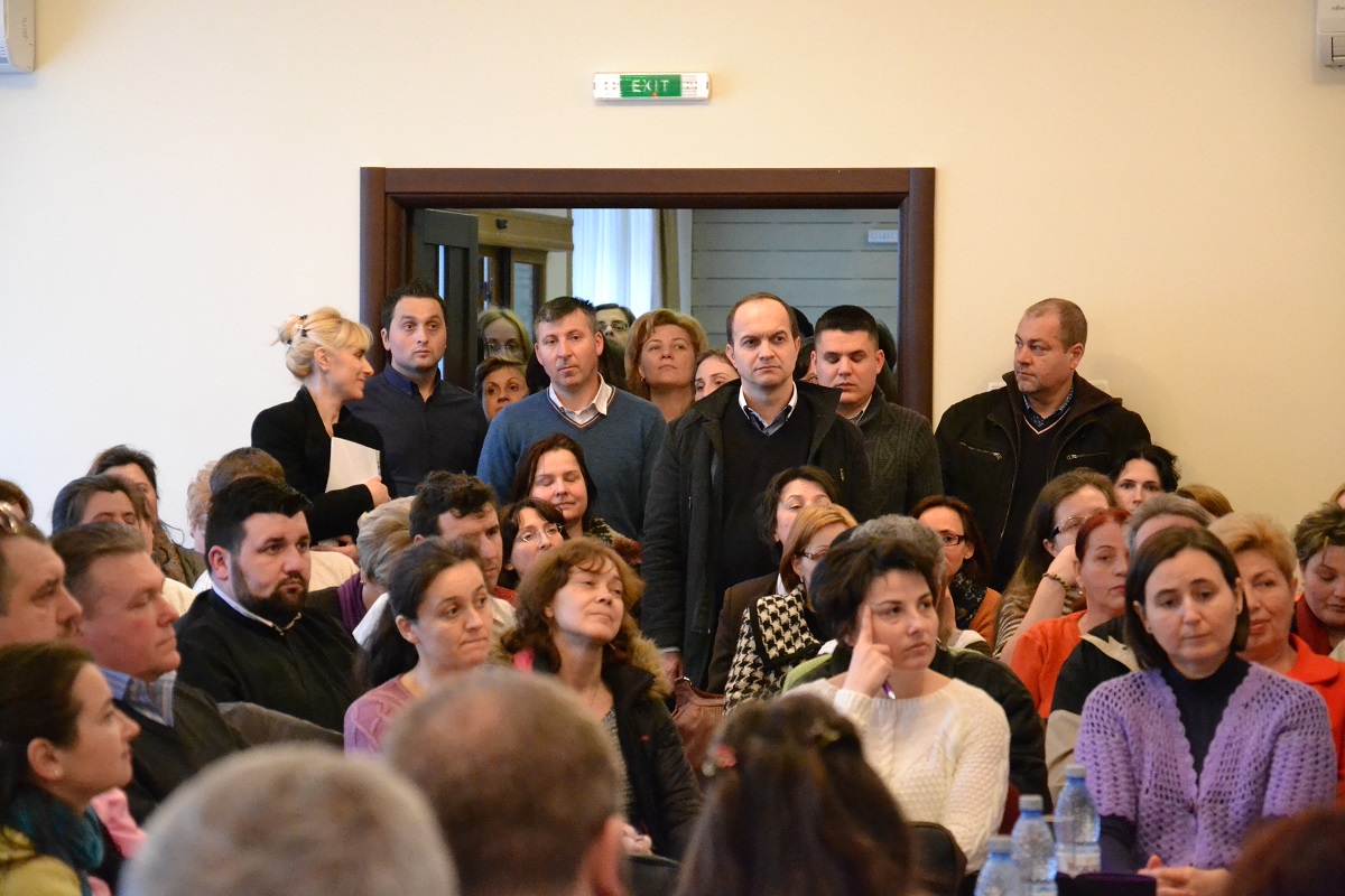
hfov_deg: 15.2
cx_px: 672
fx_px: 5043
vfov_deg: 10.2
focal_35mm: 135
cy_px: 448
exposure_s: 1/30
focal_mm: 90
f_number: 5.6
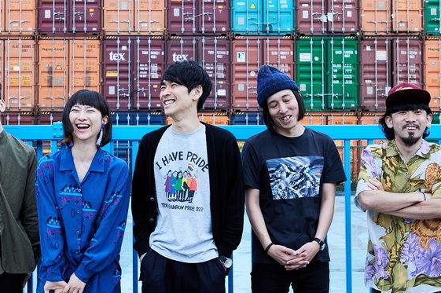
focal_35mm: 57
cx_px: 186
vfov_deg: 23.7
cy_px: 148
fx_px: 698
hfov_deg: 35.0
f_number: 8
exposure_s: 1/100
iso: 1250
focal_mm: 45
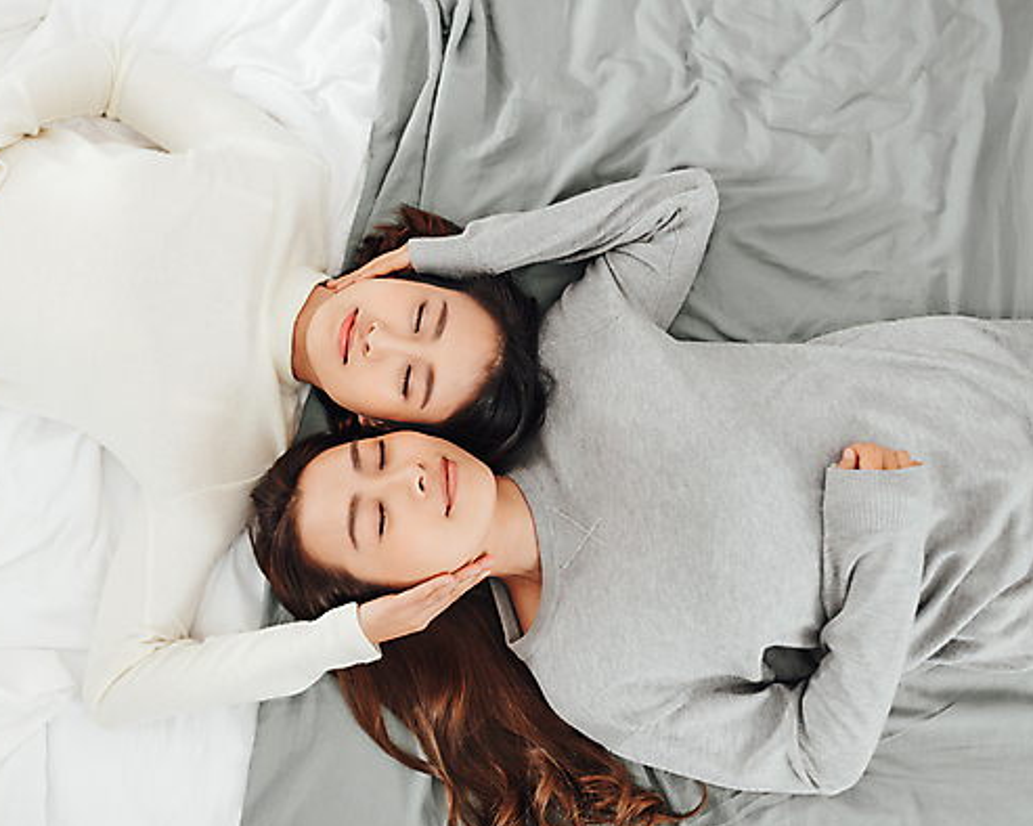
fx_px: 1222
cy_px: 417
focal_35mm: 40
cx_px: 432
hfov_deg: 45.6
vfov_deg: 37.3
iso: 100
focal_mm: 35
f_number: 2.5
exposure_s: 1/125
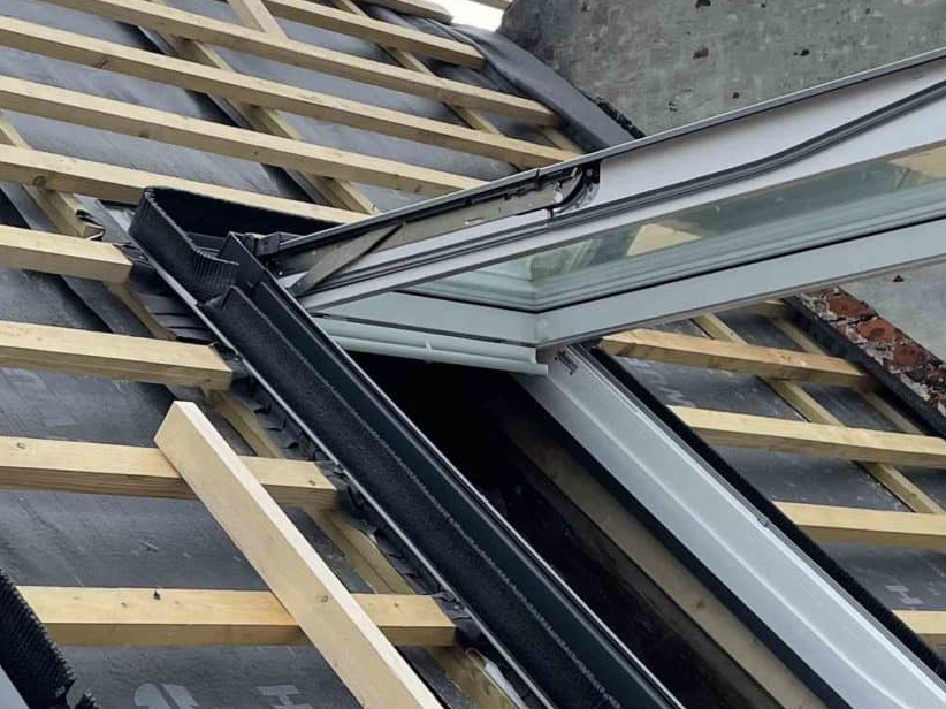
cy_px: 503
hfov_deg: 23.9
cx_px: 268
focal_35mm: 81
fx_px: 2213
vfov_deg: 18.1
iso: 32
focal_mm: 4.2
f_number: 1.6
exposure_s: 1/1103
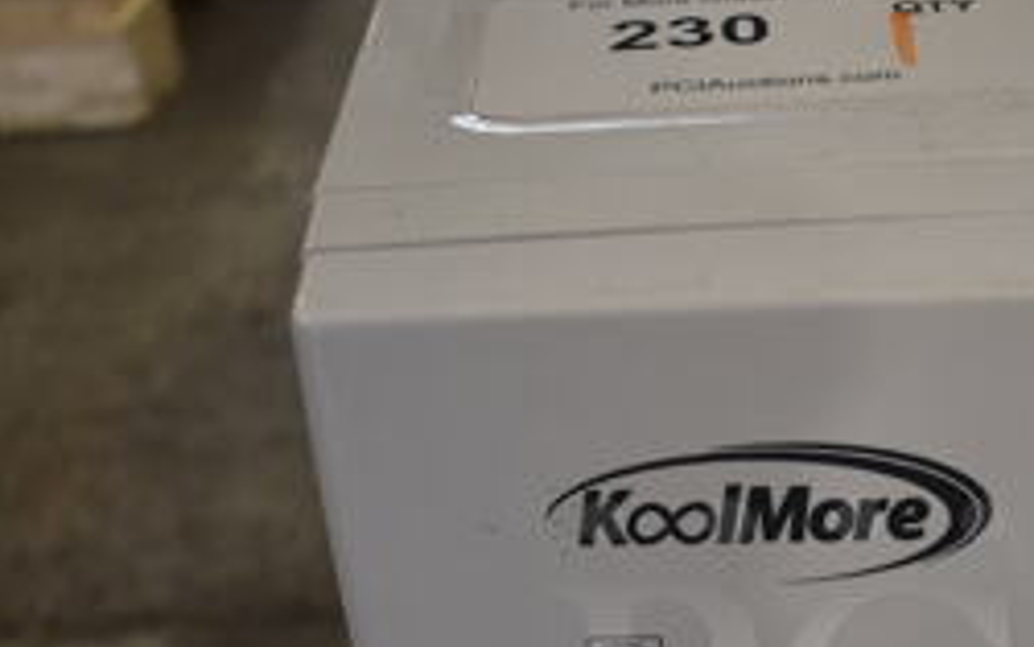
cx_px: 857
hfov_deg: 29.8
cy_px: 688
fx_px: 1888
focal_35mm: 67
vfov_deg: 18.8
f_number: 3.5
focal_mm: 18
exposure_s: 1/250
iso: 800
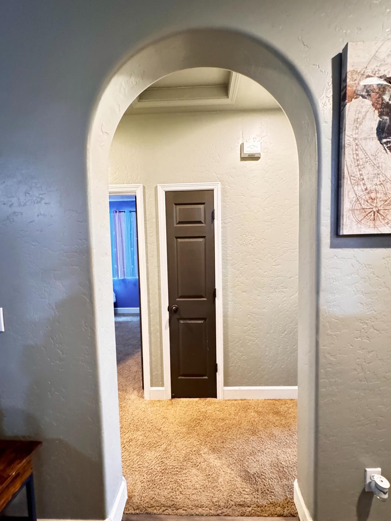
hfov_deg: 81.7
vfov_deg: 98.1
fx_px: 226
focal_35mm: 15
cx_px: 197
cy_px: 269
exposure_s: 1/30
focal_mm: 2.22
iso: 1600
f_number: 2.2
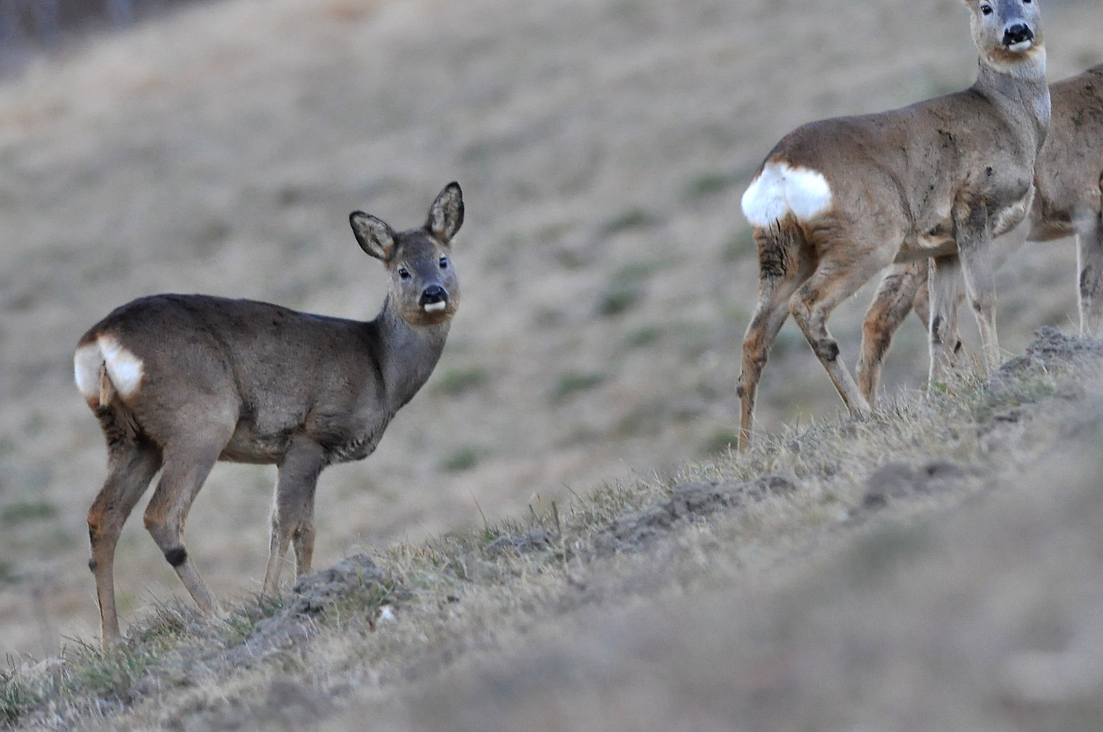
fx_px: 31951
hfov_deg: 2.0
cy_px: 211
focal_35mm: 1044
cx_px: 756
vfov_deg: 1.3
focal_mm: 420
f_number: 5.6
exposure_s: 1/320
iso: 800
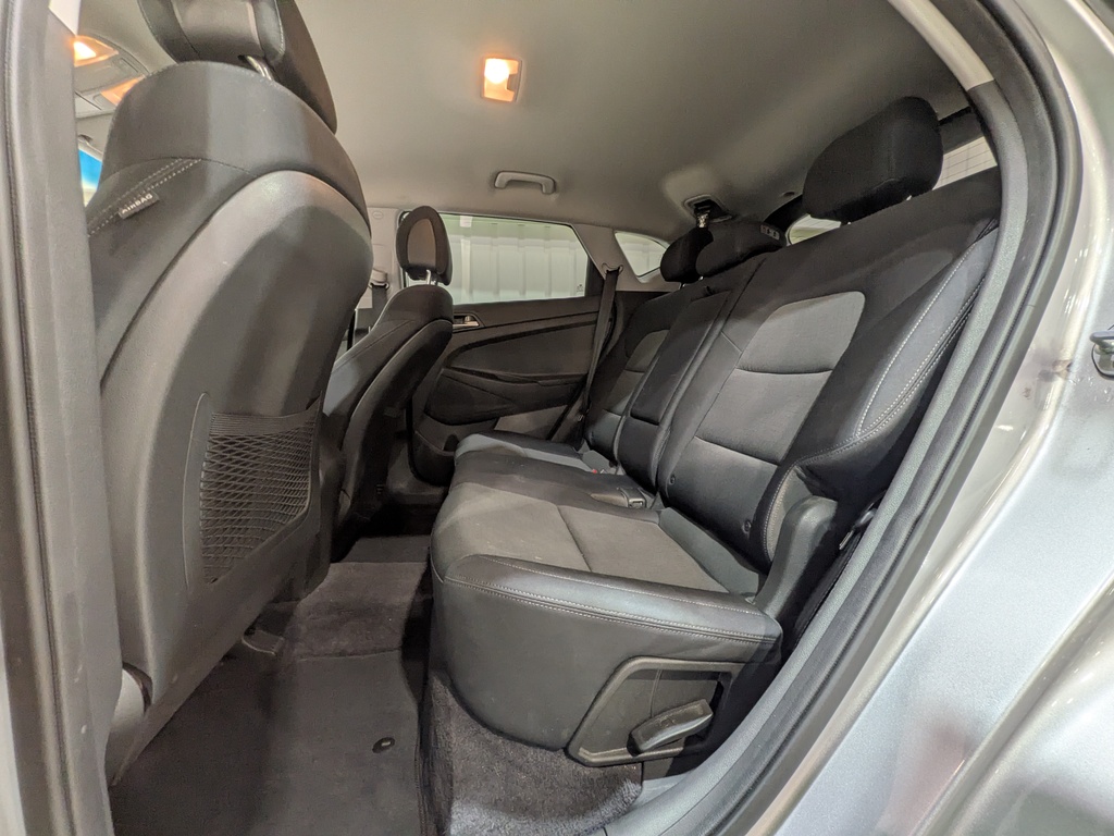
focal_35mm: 14
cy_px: 418
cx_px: 557
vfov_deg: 85.7
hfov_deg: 102.1
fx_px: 451
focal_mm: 1.83
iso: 72
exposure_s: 1/33.3
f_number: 2.2
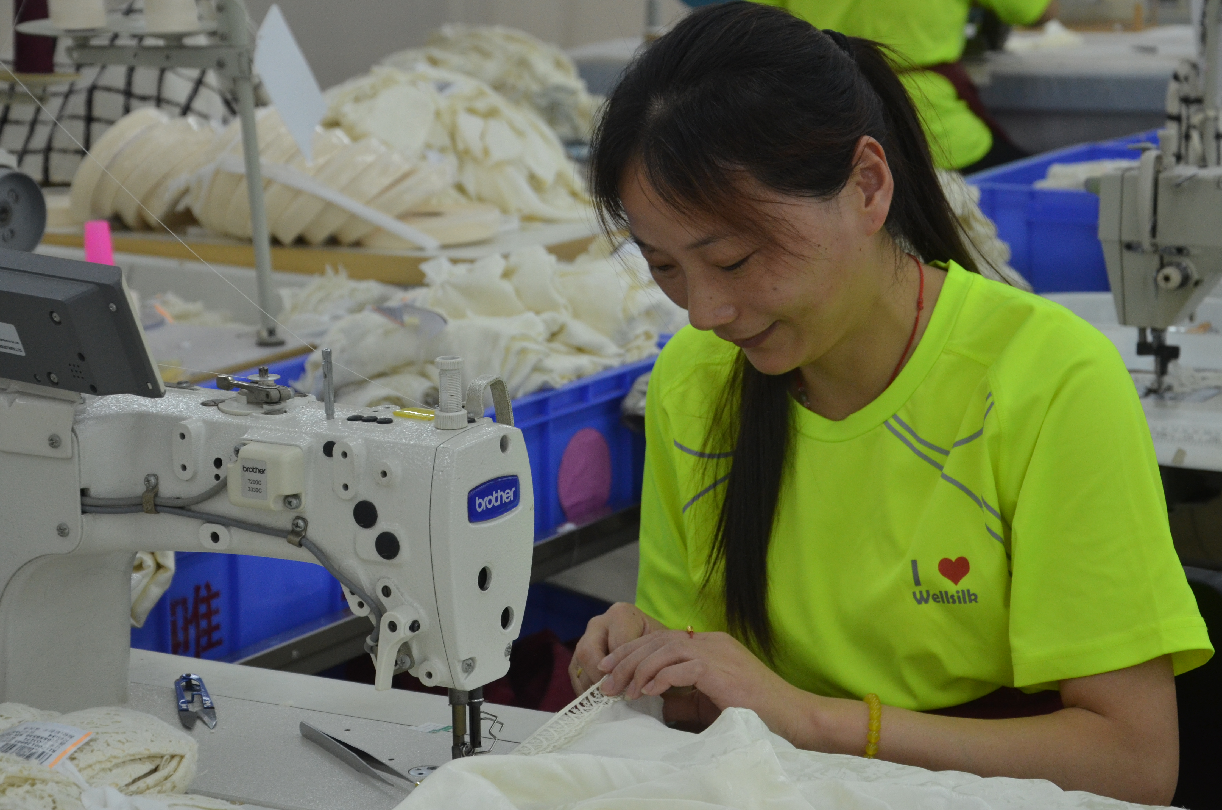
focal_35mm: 103
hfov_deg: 19.9
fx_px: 3489
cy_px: 398
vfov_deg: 13.2
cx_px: 658
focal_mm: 62
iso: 1000
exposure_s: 1/200
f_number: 7.1
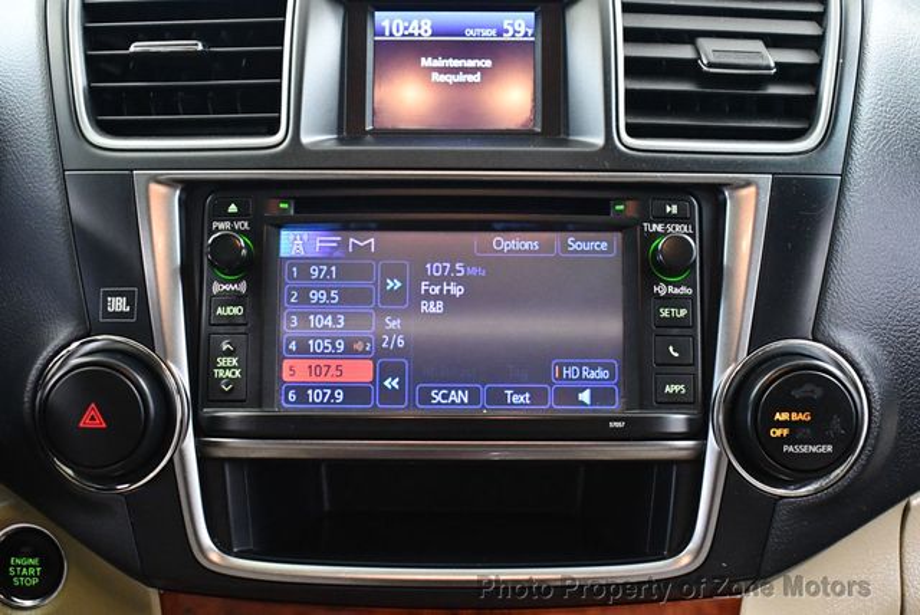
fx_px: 1177
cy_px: 308
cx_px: 460
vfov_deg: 29.3
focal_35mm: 46
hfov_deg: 42.7
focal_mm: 23
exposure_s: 1/60
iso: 4000
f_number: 3.8
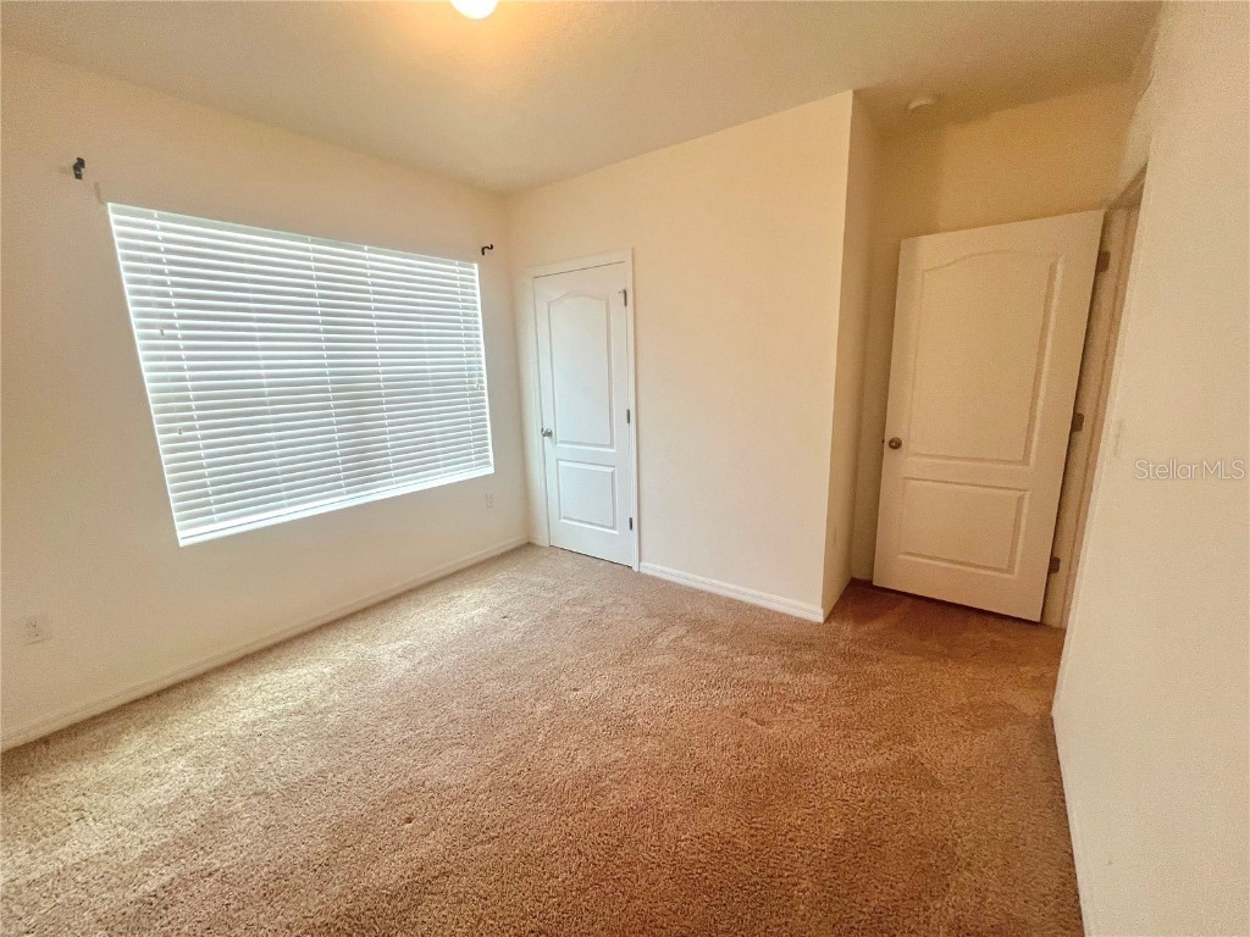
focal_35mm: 13
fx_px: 469
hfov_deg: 106.2
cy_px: 468
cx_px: 625
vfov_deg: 89.9
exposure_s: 1/60
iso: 160
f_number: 1.8
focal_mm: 1.57
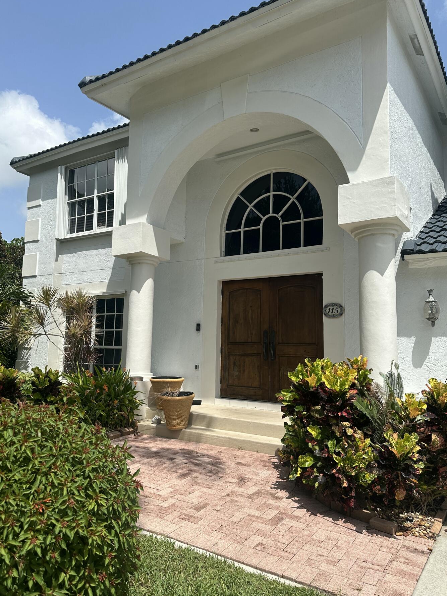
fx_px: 465
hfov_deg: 51.2
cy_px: 294
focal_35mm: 27
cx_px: 198
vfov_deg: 65.3
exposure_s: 1/5848
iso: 80
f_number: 1.78
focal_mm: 6.86
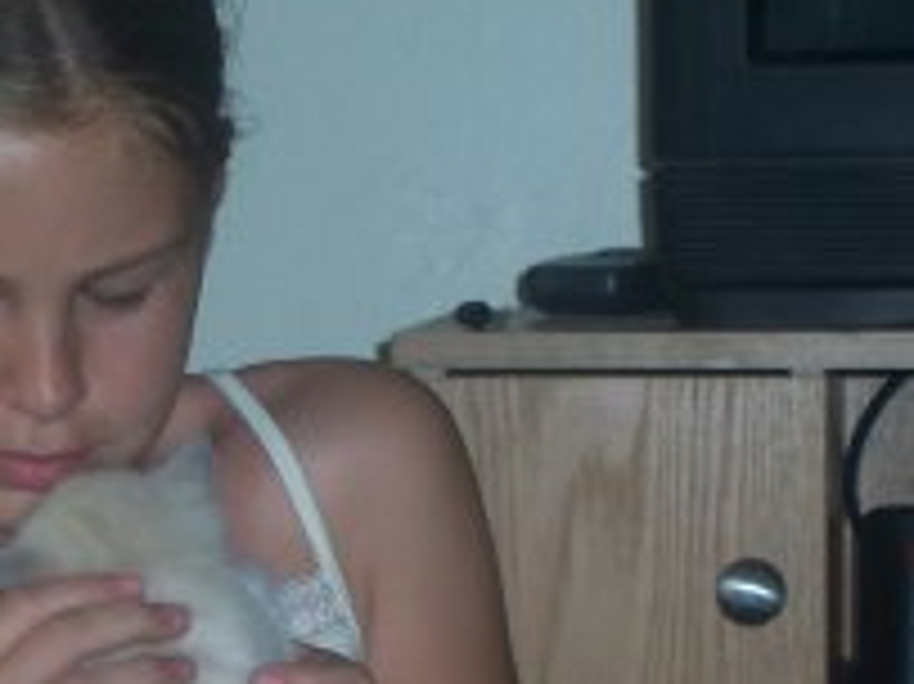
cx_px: 104
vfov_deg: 6.8
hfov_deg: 9.0
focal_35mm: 219
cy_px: 616
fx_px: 5779
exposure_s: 1/90
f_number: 4.8
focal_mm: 16.8
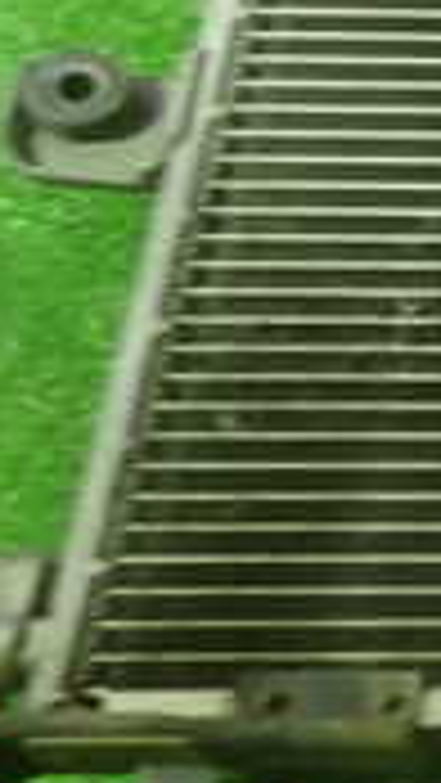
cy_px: 274
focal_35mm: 113
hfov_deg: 9.3
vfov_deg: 18.9
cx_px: 1152
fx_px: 2347
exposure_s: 1/30
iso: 800
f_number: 2.3
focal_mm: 5.4
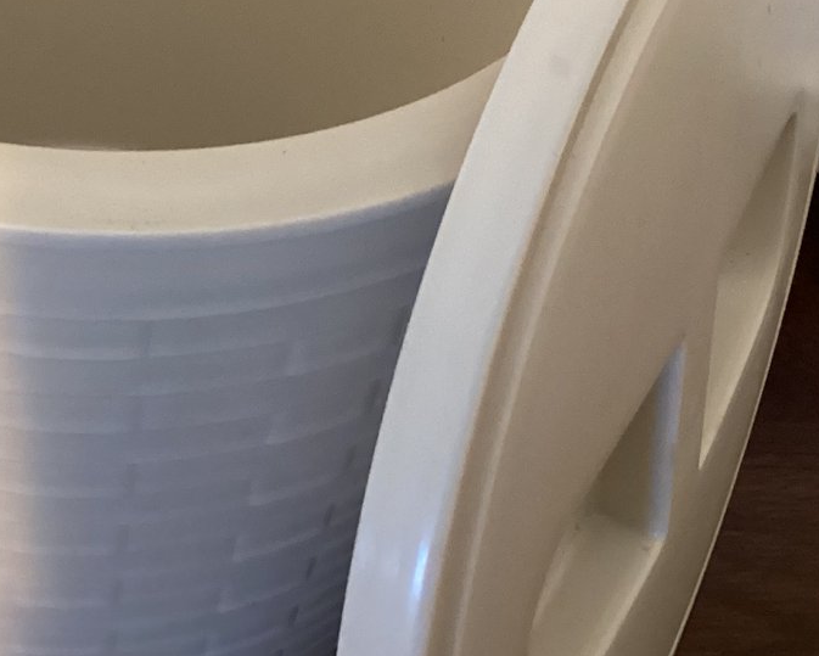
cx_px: 187
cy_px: 92
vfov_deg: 22.1
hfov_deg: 27.4
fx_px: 1649
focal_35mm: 68
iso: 320
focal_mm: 3.3
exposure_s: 1/33
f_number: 2.4
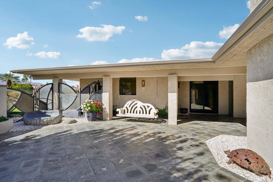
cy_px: 91
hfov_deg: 90.0
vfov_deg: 67.3
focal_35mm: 18
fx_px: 136
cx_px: 136
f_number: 8
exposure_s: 1/250
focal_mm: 18
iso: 100
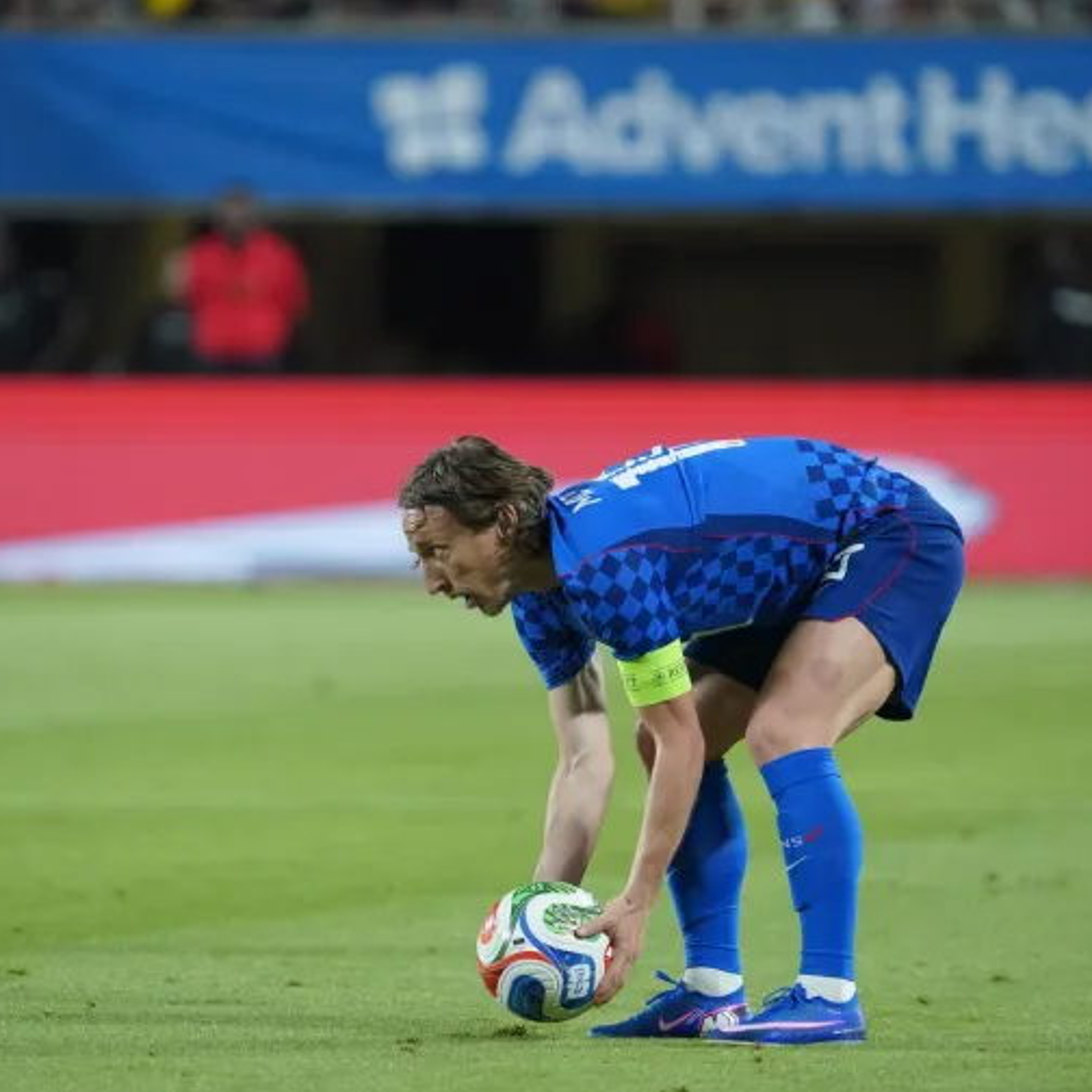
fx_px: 23948
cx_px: 537
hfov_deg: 2.6
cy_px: 547
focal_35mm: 671
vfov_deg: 2.6
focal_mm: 524
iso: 6400
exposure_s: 1/800
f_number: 6.3
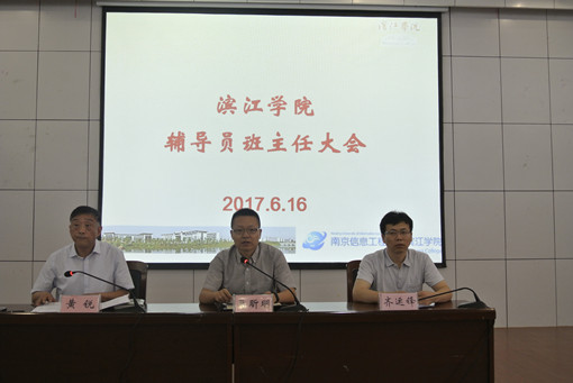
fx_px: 589
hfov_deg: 51.8
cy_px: 192
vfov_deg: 36.0
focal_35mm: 37
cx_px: 286
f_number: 4
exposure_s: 1/40
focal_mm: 14
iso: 400
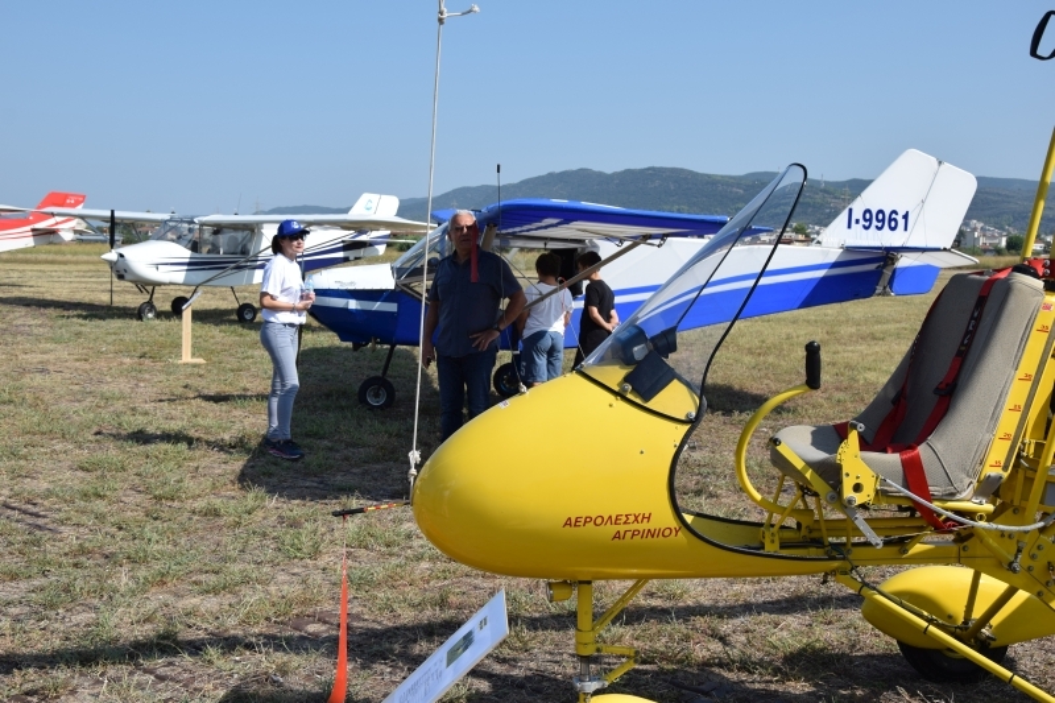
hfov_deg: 43.6
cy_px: 352
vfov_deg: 29.9
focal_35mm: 45
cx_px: 528
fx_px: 1318
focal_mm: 30
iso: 100
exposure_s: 1/250
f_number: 8
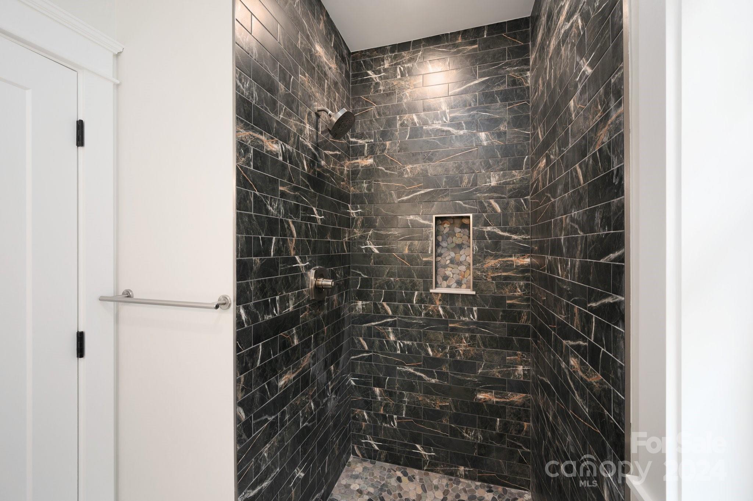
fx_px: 293
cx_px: 376
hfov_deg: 104.3
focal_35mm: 14
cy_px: 250
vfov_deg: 81.1
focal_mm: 14
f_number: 8
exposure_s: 1/60
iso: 400
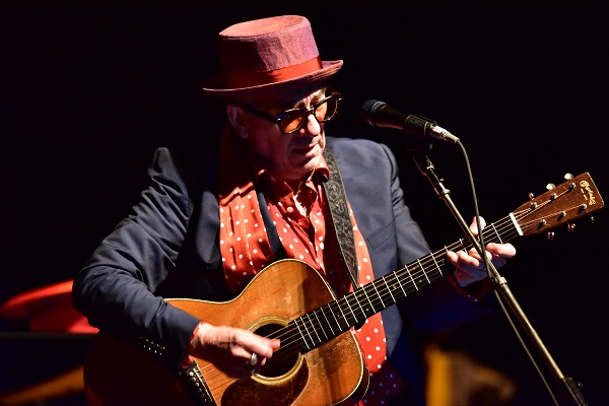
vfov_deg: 3.4
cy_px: 203
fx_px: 6766
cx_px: 304
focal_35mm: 400
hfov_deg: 5.2
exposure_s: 1/125
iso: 5000
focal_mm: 400
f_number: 3.2
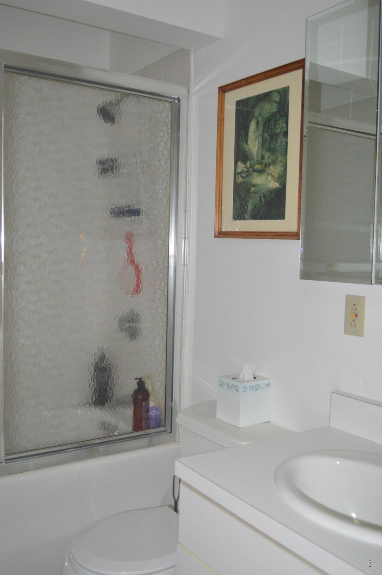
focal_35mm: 36
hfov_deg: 36.8
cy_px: 288
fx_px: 574
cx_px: 191
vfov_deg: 53.2
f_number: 4
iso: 1400
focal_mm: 24
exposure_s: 1/60
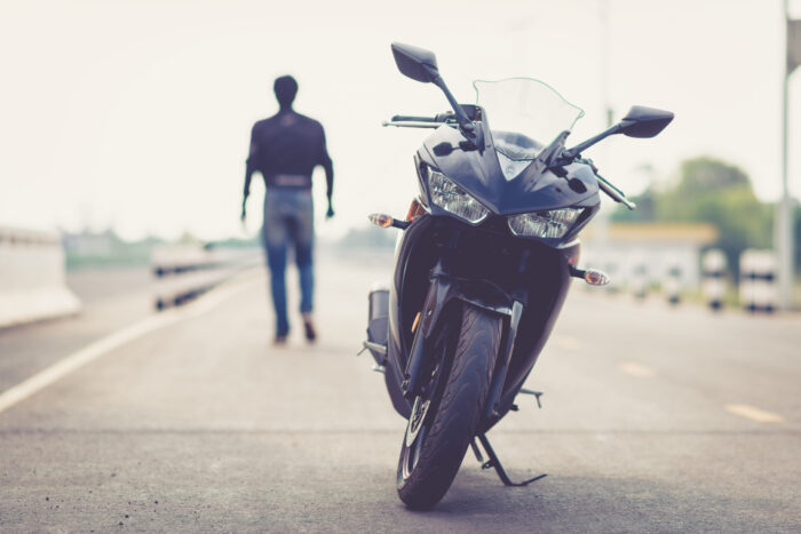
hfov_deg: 15.2
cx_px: 400
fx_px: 3004
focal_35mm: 135
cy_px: 267
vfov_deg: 10.2
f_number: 2.8
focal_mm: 135
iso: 100
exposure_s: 1/800
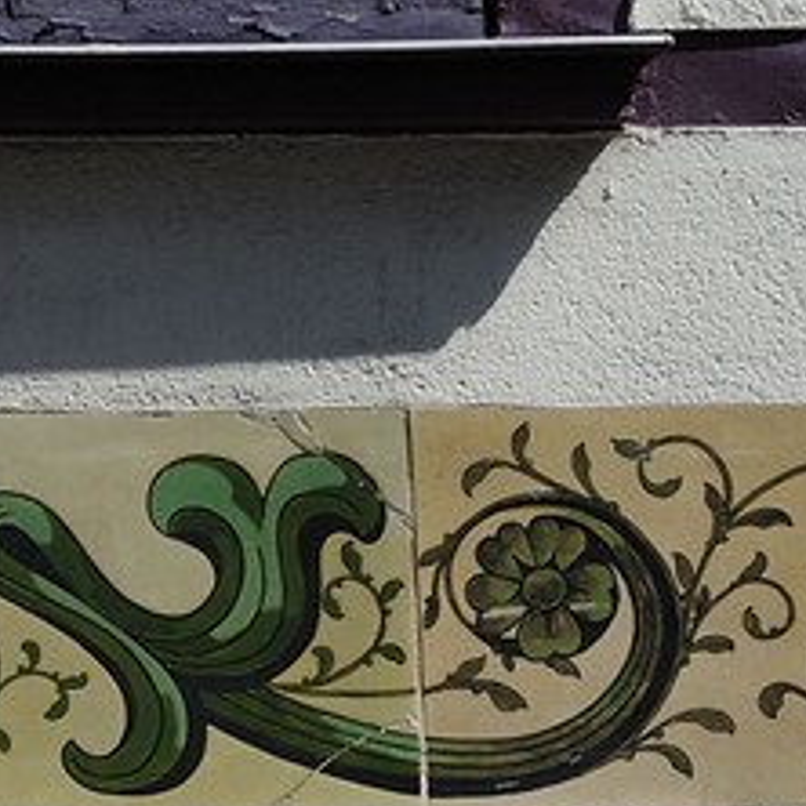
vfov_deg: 6.4
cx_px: -1786
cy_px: 1249
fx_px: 7113
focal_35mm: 270
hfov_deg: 5.9
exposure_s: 1/160
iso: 200
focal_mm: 44
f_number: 11
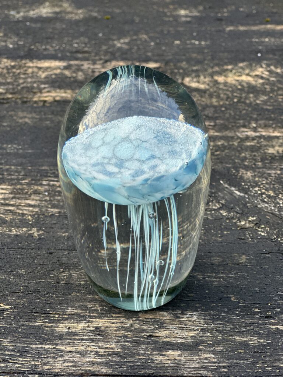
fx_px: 839
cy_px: 188
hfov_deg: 19.1
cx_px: 142
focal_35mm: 77
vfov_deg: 25.3
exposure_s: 1/121
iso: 100
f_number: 2.8
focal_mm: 9
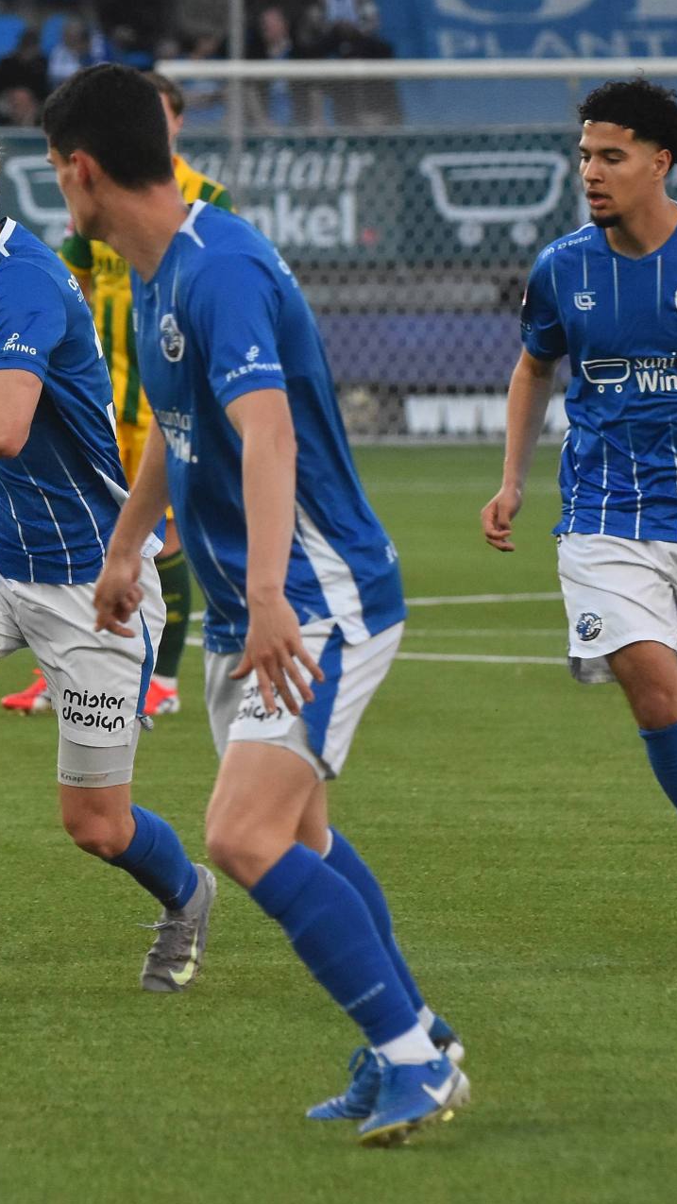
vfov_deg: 5.9
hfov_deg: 3.3
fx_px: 11708
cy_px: 603
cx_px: -119
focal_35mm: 367
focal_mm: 155
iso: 1600
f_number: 4
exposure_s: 1/1000
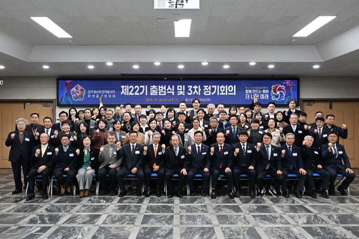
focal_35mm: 29
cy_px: 120
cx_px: 180
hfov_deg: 63.7
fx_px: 289
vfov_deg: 44.9
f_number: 5.6
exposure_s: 1/160
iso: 3200
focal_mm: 29
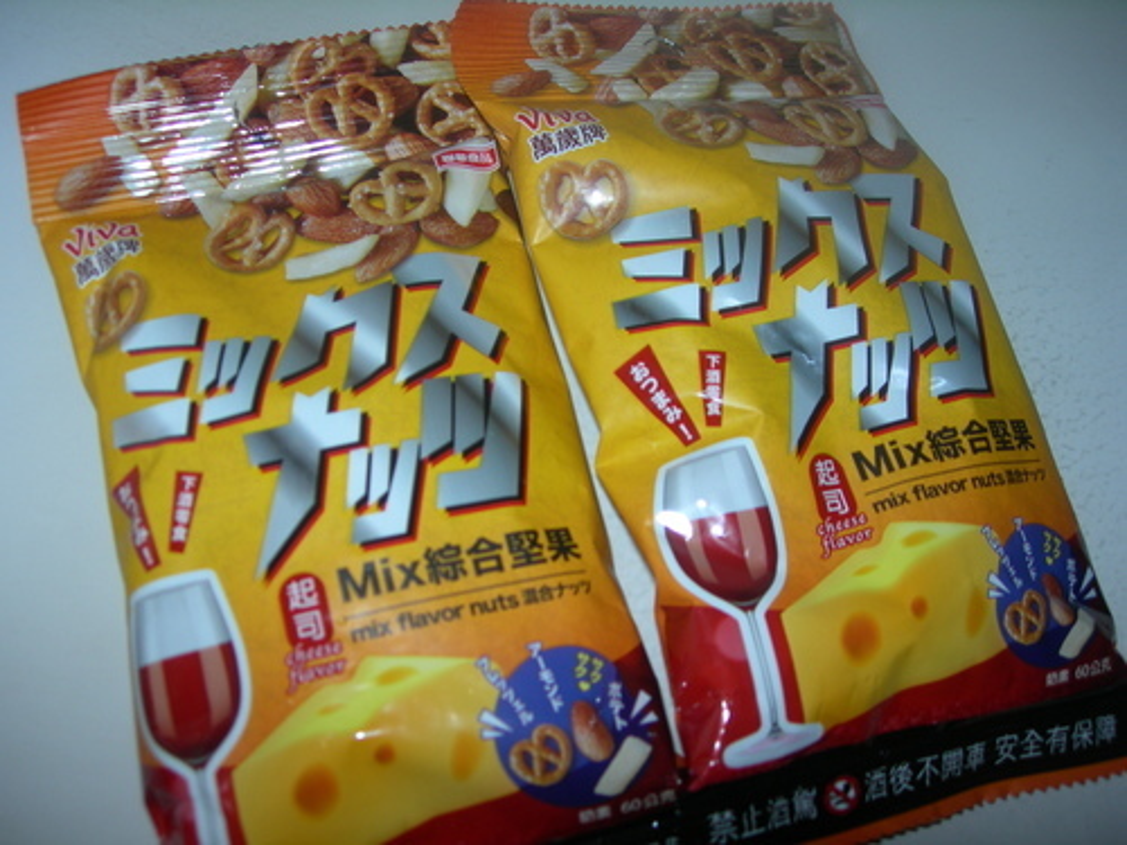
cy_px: 422
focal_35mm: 38
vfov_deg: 37.7
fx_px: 1237
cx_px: 564
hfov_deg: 49.0
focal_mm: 7.8
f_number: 2.8
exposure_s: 1/60.1
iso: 50
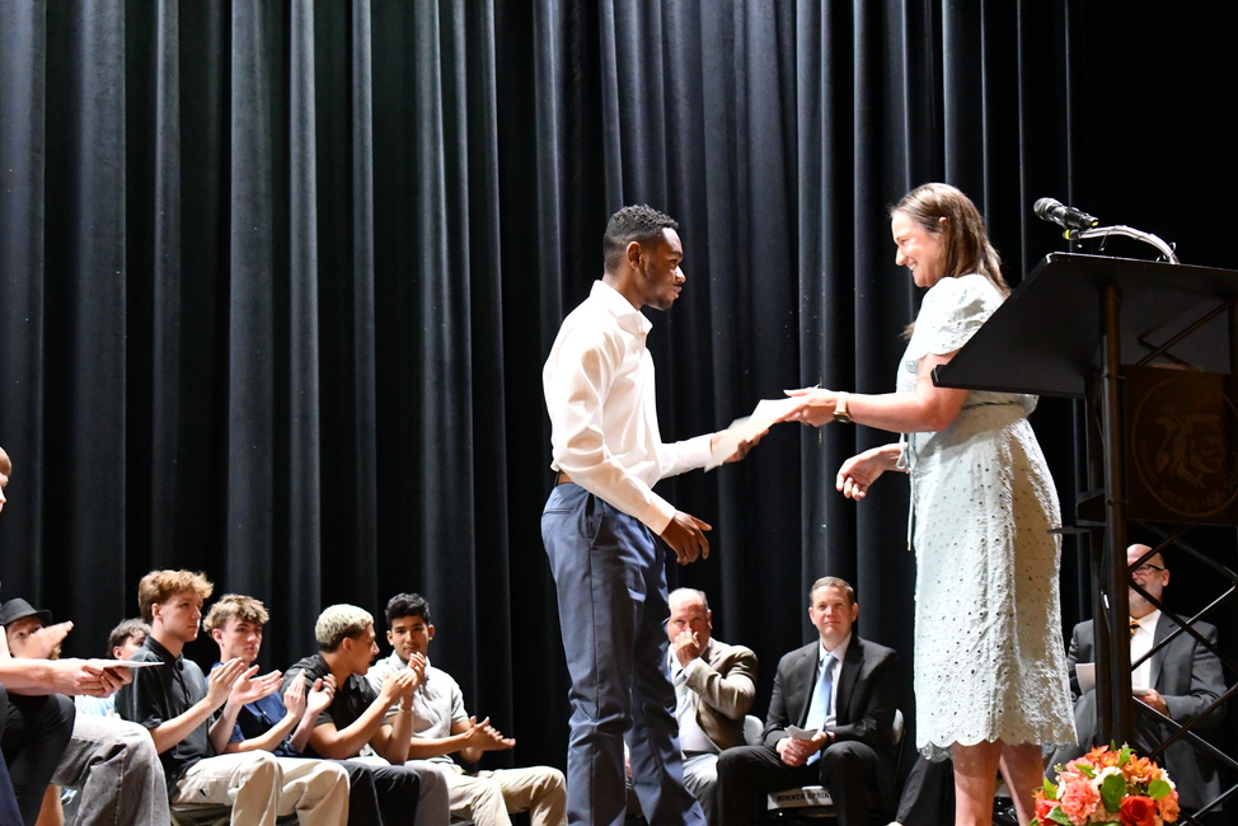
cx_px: 601
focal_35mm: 82
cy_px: 431
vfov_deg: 16.7
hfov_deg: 24.8
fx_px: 2821
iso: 9000
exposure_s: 1/60
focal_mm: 52
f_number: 5.6
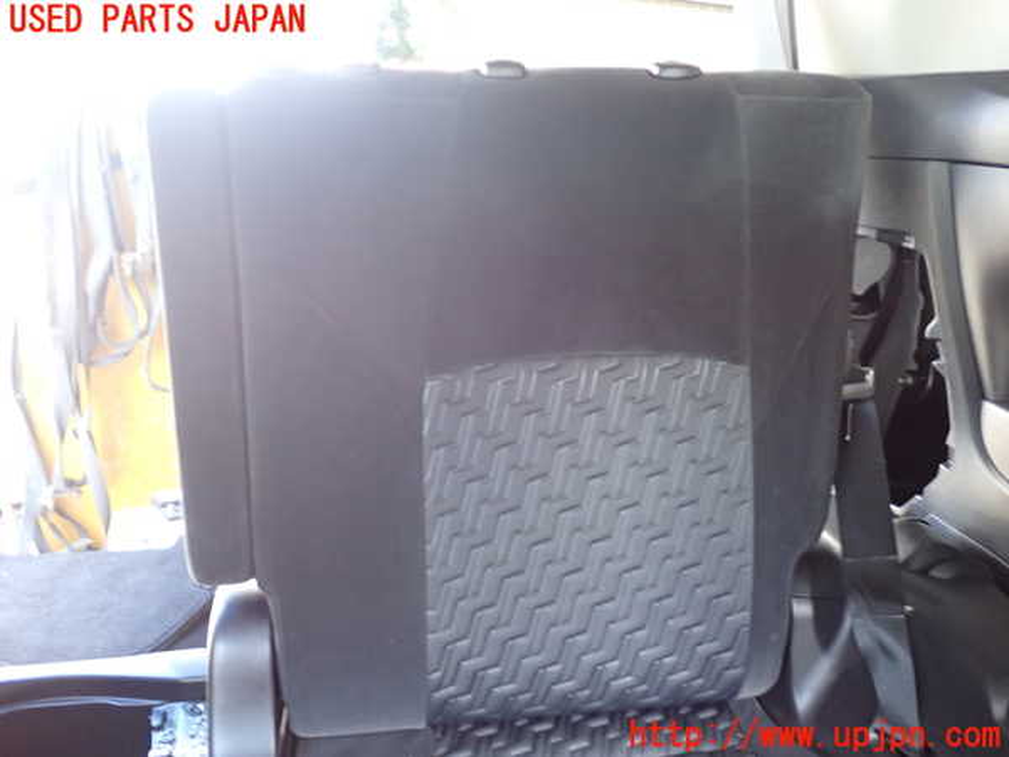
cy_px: 378
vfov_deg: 44.2
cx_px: 504
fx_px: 933
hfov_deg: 56.8
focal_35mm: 32
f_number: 2.4
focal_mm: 5.79
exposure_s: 1/30
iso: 320
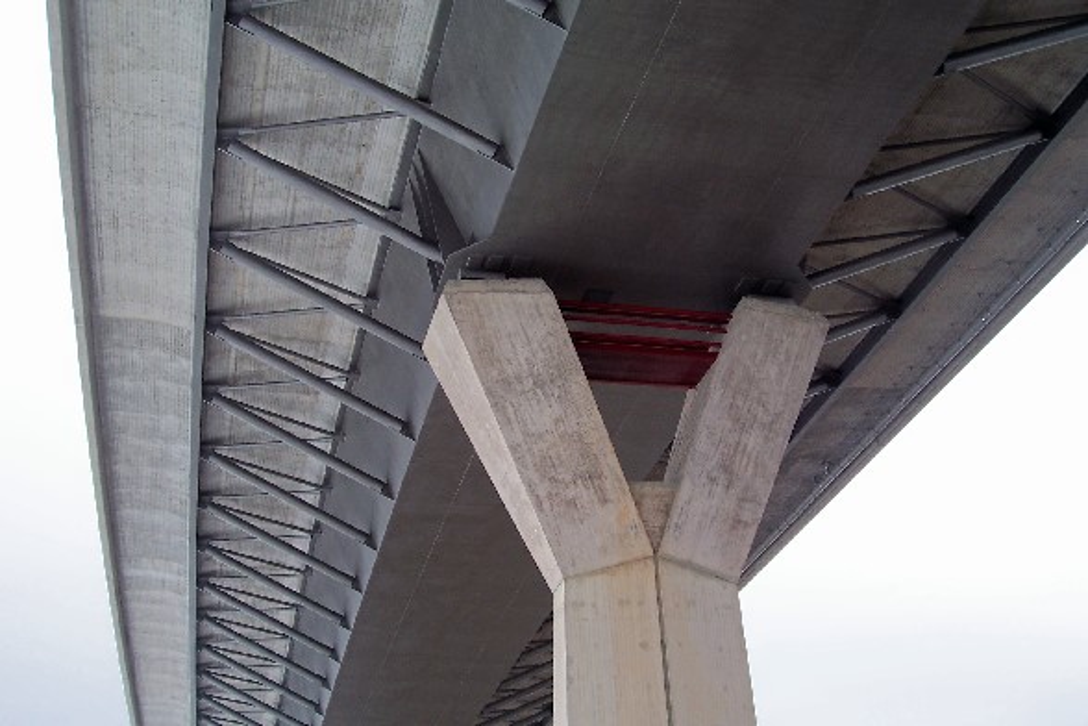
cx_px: 544
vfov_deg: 31.9
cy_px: 363
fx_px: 1269
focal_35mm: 42
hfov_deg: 46.4
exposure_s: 1/250
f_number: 3
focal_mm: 7
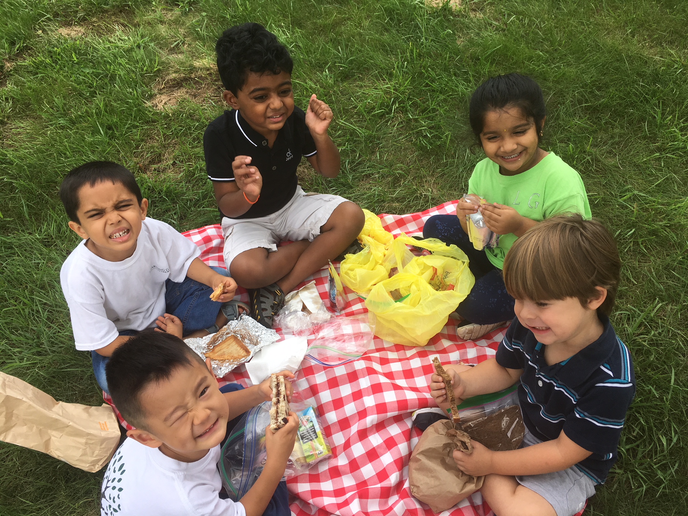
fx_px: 576
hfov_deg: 61.7
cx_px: 344
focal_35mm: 29
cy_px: 258
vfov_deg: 48.2
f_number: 2.2
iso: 25
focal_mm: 4.15
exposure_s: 1/663
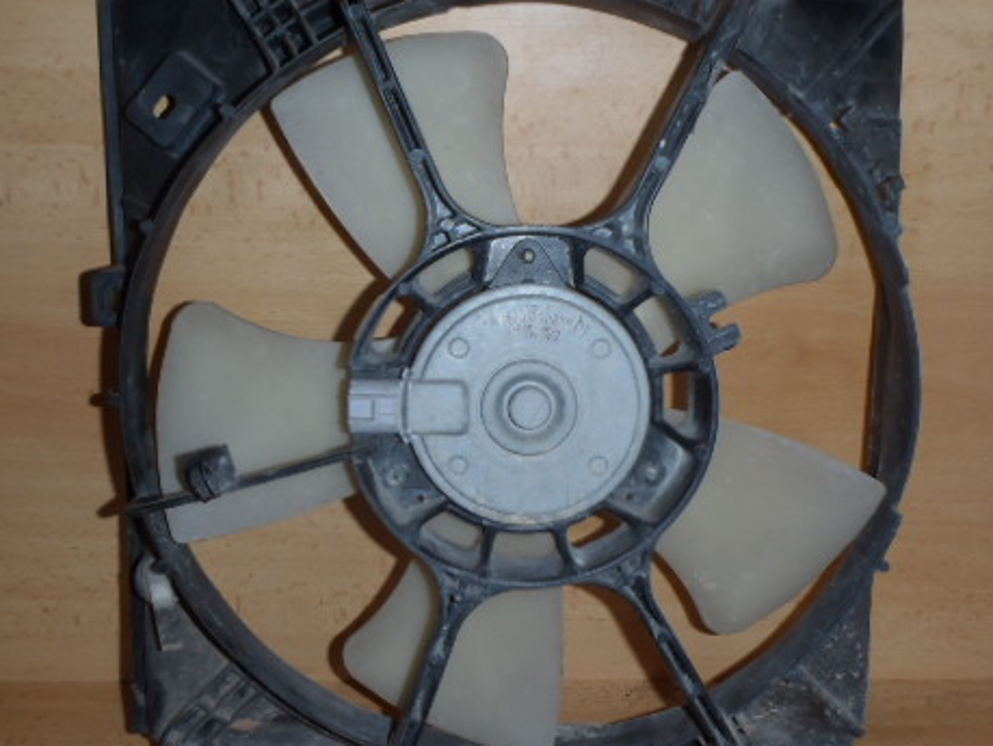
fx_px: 1120
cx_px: 474
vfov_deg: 36.8
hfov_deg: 47.8
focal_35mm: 39
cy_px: 413
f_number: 3.9
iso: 100
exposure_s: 1/30
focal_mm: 5
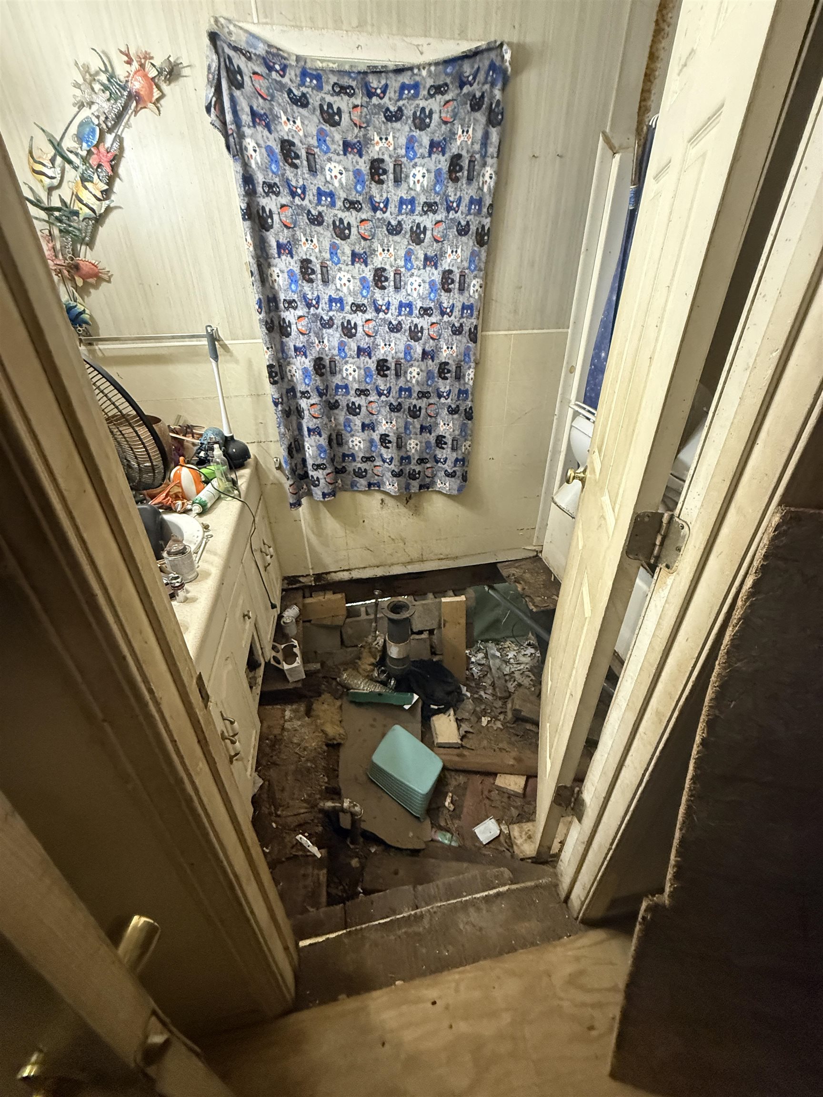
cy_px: 548
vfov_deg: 102.1
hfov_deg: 85.7
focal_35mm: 14
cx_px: 412
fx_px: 444
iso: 800
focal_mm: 2.22
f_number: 2.2
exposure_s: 1/60
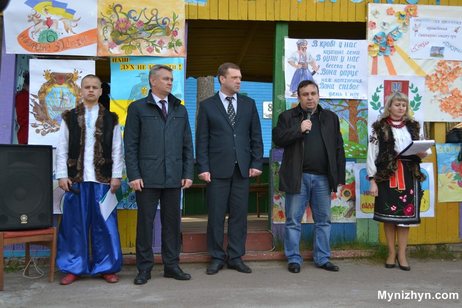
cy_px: 154
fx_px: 558
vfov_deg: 30.8
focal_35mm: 44
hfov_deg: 45.0
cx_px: 231
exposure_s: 1/200
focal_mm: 29
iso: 200
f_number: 4.5
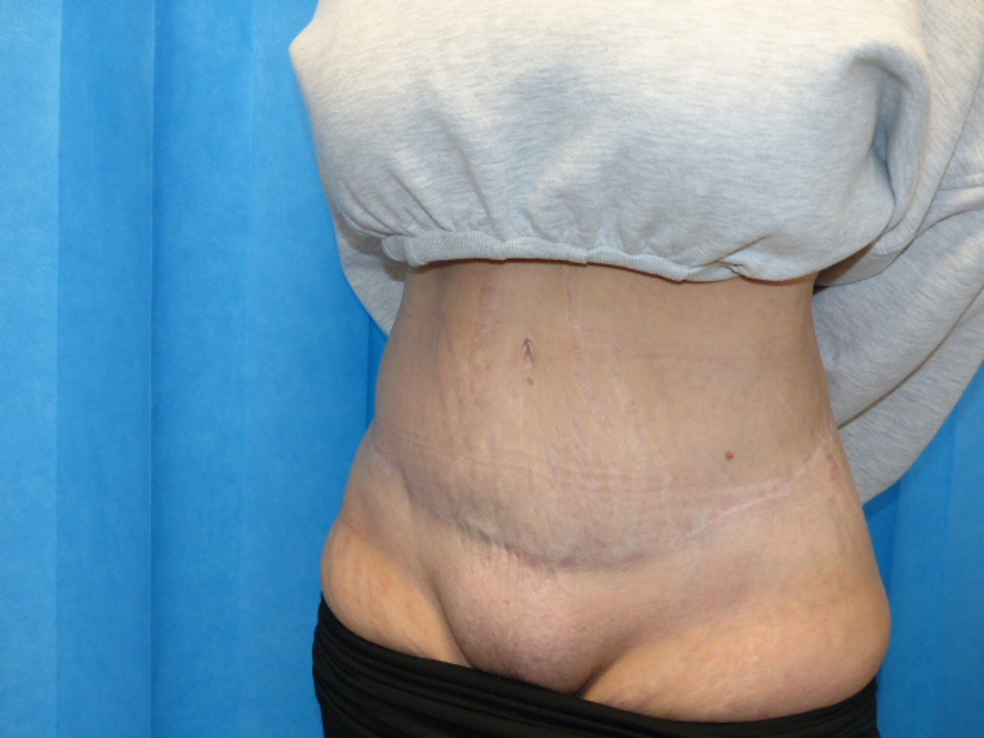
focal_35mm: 36
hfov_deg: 51.4
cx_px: 492
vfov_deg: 39.7
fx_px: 1023
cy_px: 369
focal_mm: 6.4
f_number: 2.8
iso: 400
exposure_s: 1/100
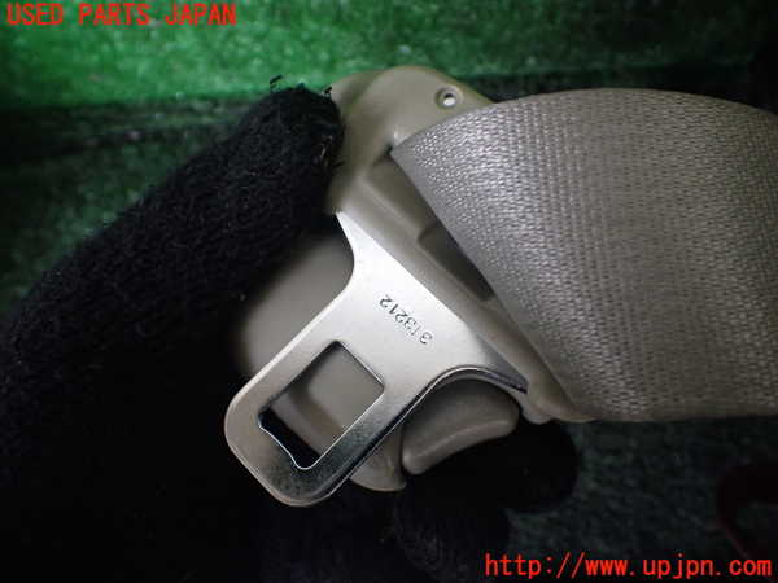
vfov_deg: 46.8
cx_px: 389
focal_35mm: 30
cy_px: 292
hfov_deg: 60.0
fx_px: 674
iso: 320
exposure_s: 1/125
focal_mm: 5.4
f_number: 2.3
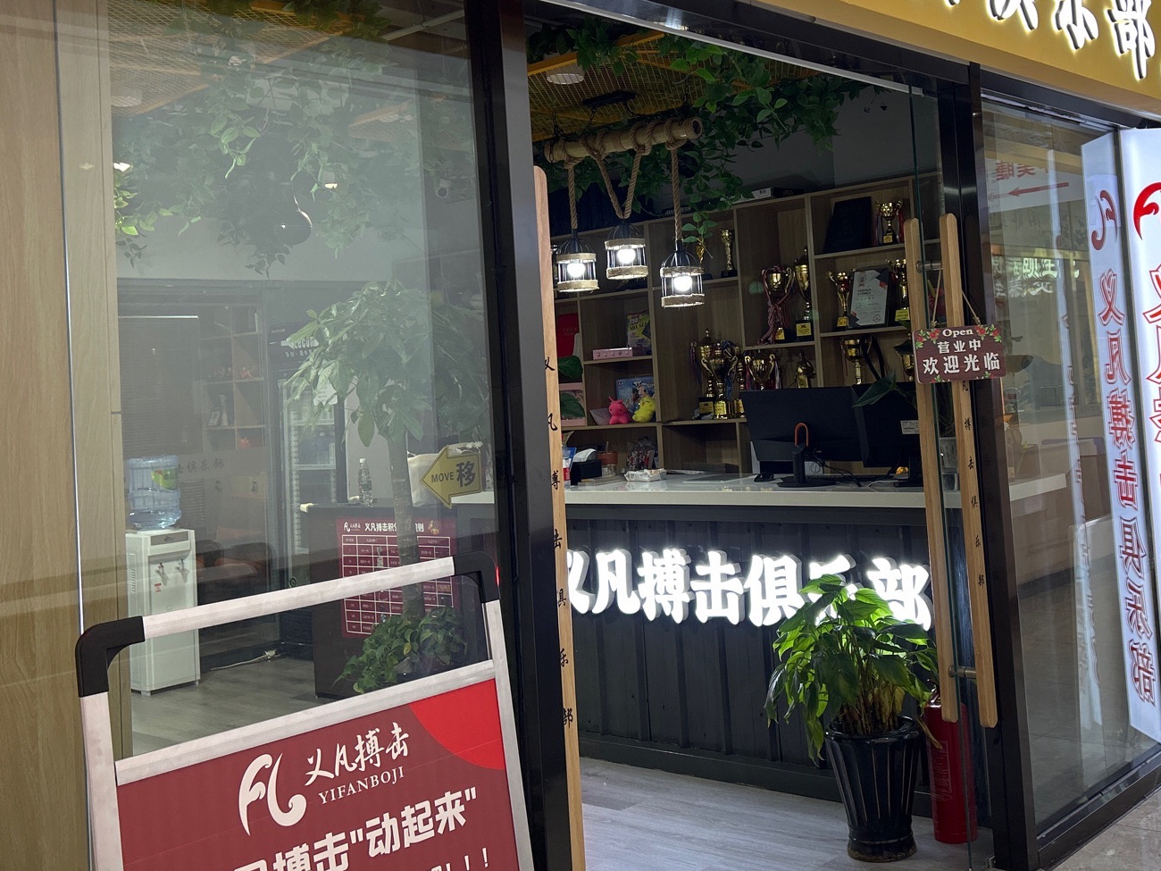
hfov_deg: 46.4
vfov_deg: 35.6
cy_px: 294
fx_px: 1342
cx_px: 715
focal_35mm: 40
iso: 40
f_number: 1.5
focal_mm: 5.7
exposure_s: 1/100
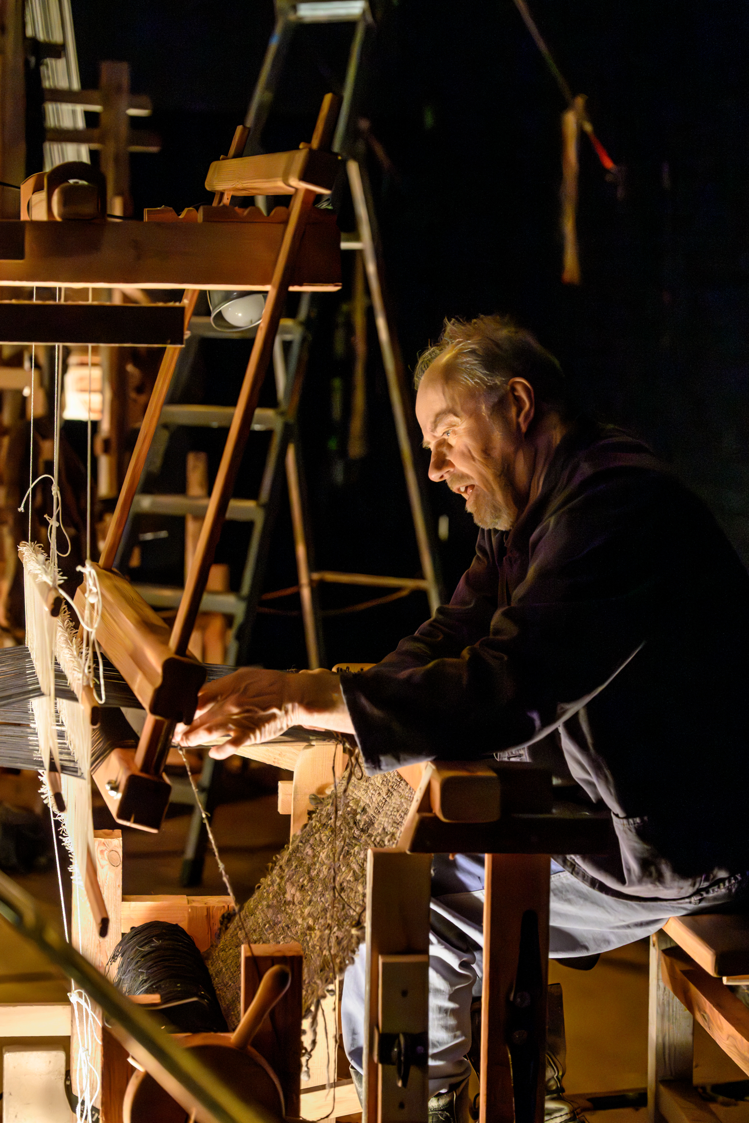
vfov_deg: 21.9
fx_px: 2903
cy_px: 562
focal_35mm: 93
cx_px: 374
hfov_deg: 14.7
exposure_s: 1/200
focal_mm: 93
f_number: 4
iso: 25600
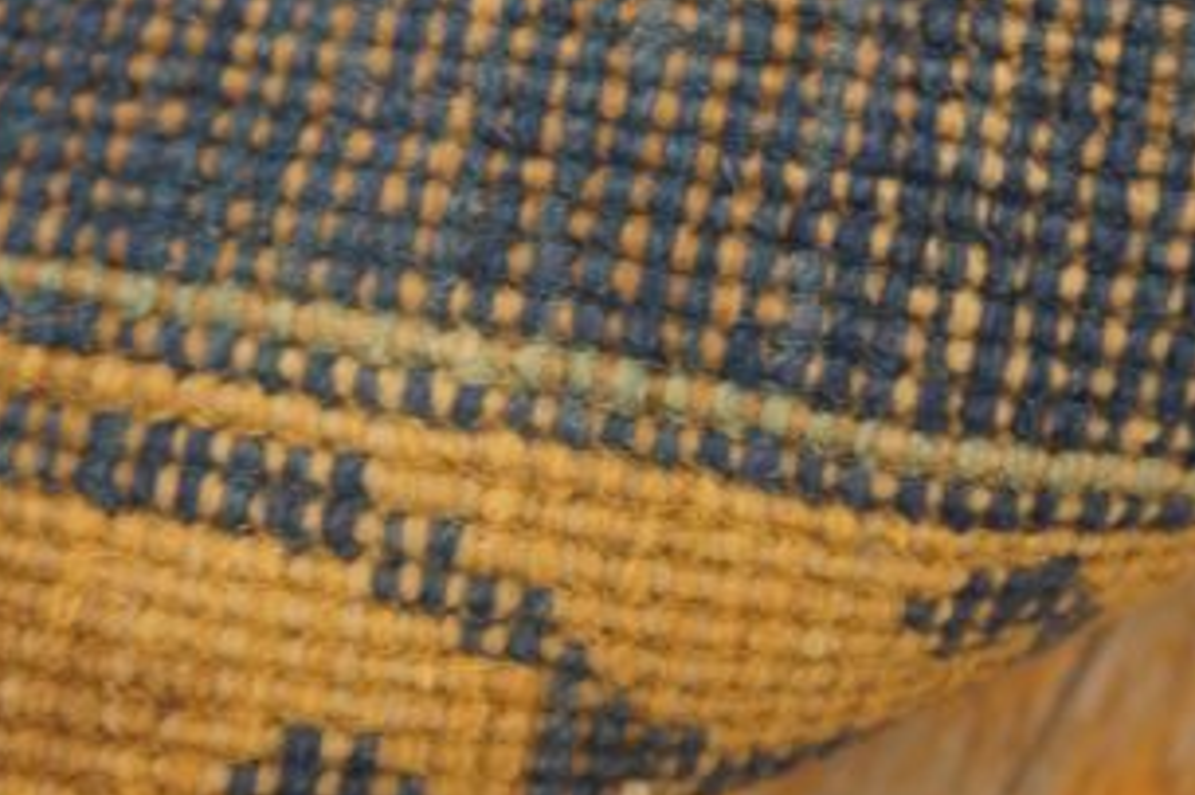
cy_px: 84
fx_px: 2056
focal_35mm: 62
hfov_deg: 32.1
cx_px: 807
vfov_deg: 21.4
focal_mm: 21
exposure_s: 1/60
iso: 1600
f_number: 4
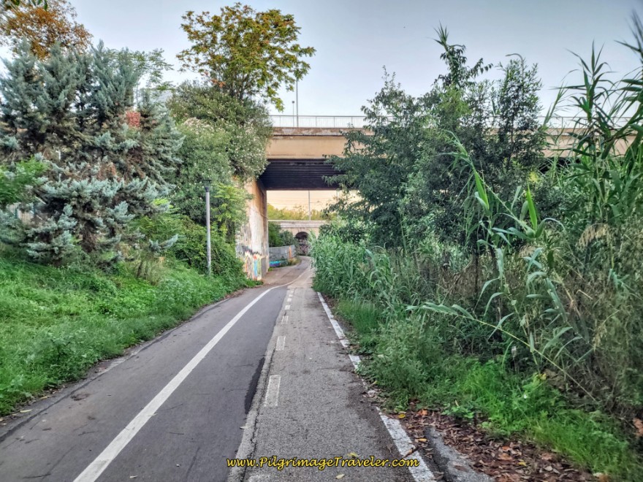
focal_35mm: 23
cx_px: 322
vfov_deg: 58.9
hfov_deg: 73.9
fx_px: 427
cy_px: 241
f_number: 1.8
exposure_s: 1/120
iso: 160
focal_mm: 6.4
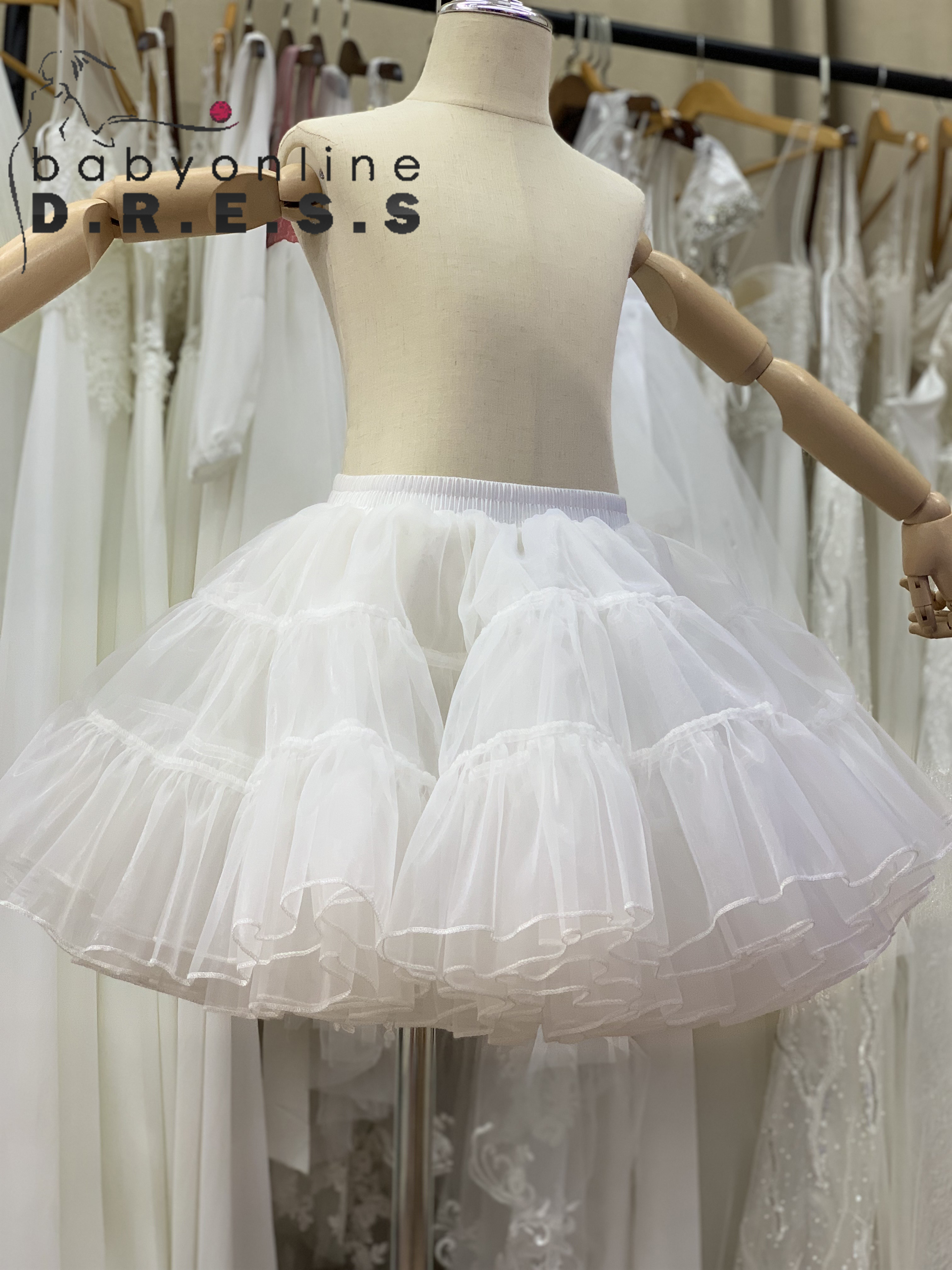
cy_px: 635
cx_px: 476
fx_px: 1907
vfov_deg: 36.8
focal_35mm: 52
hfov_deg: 28.0
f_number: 2.4
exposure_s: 1/122
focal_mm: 6
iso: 64
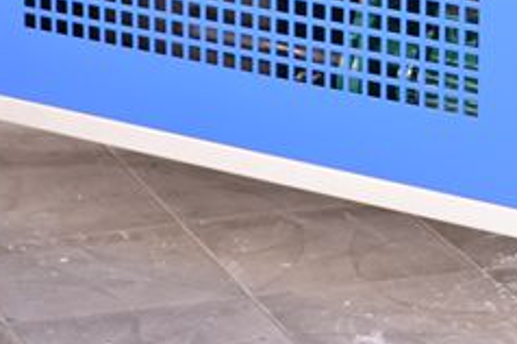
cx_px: 426
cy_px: -184
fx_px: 2754
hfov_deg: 10.7
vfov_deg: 7.0
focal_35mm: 192
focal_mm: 38
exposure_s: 1/10
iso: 400
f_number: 5
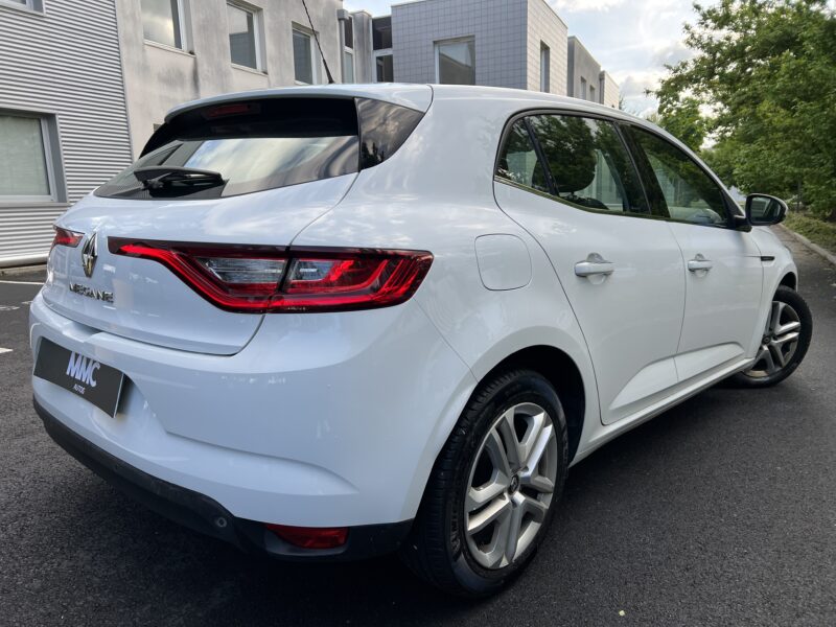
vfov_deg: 53.1
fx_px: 628
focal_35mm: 26
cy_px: 314
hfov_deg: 67.3
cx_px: 418
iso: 50
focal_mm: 5.7
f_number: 1.5
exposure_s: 1/696
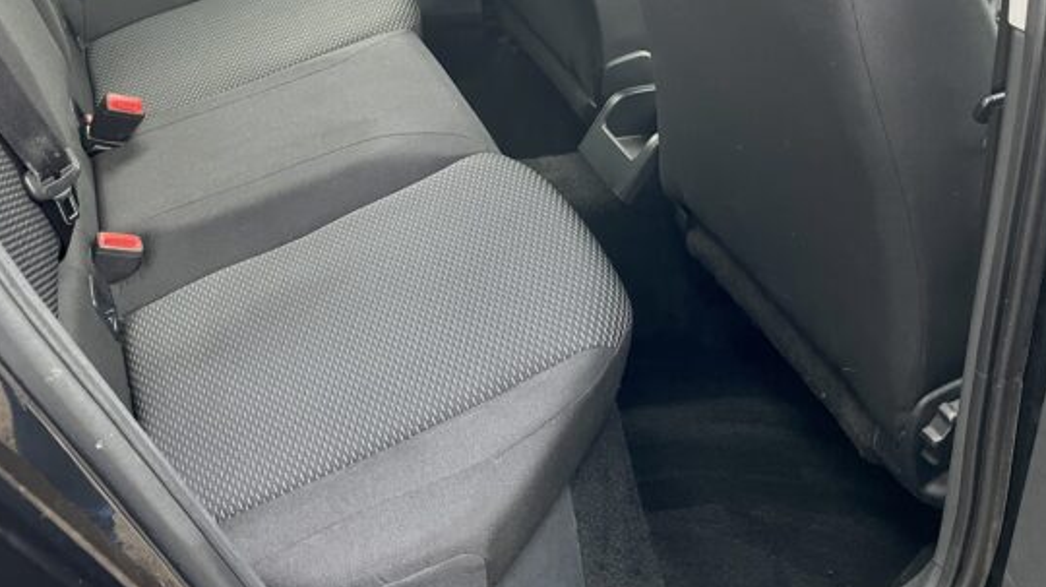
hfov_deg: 48.3
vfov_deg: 27.1
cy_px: 39
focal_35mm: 42
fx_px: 1164
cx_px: 482
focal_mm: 4.2
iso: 160
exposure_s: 1/60
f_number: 1.6
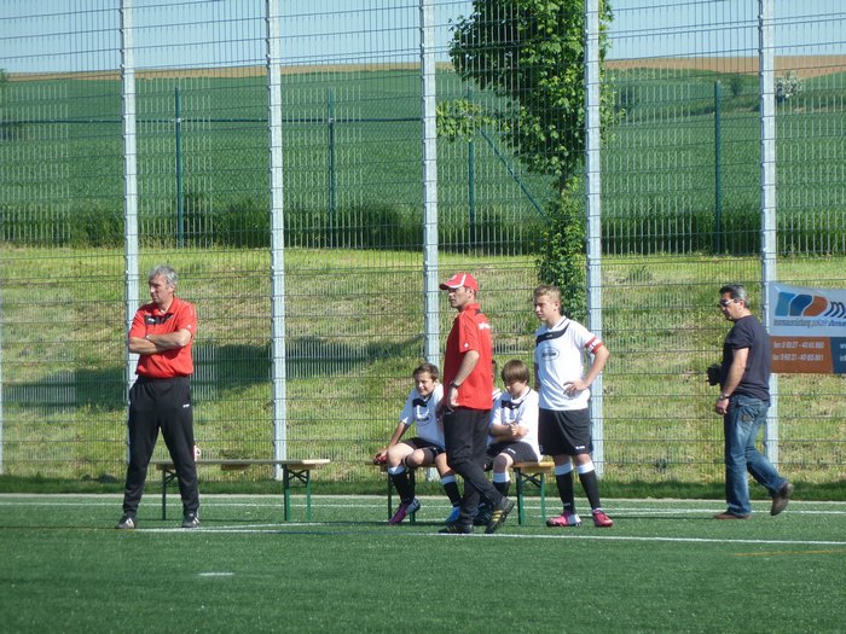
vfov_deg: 5.0
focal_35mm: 300
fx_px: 7332
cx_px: 423
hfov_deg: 6.6
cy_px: 317
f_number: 4.9
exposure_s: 1/250
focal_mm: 49.2
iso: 80
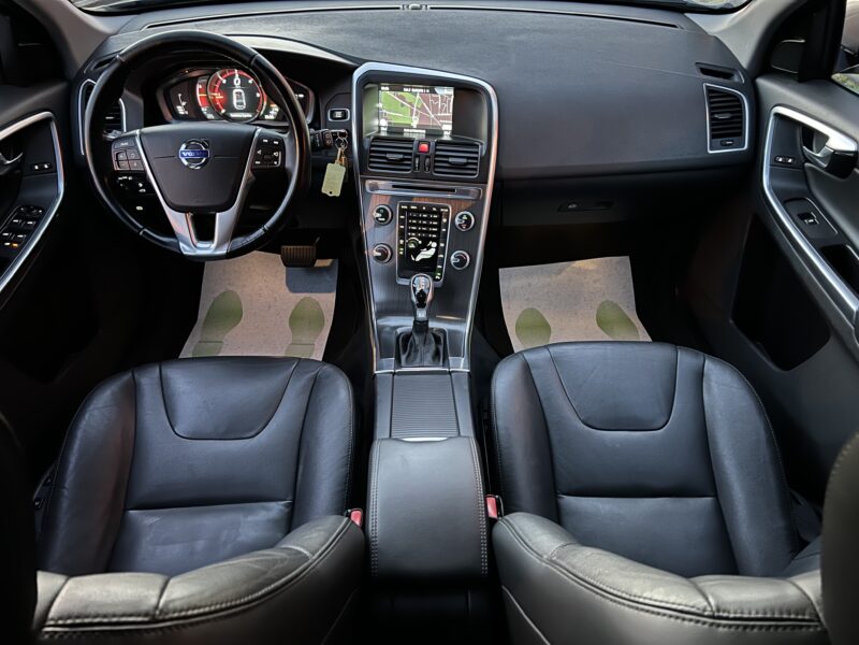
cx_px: 430
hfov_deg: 67.3
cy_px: 322
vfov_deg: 53.1
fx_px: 645
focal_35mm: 26
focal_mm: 5.7
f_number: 1.5
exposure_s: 1/9
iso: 640
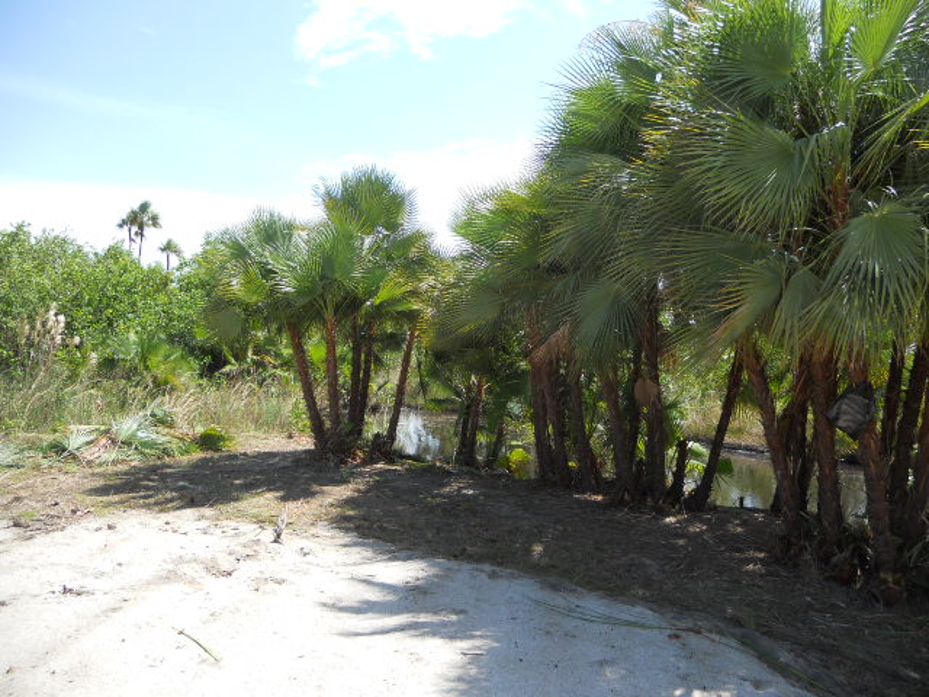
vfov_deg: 51.4
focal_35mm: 27
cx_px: 464
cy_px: 348
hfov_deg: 65.3
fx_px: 725
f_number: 3.2
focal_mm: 4.9
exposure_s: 1/500
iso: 80
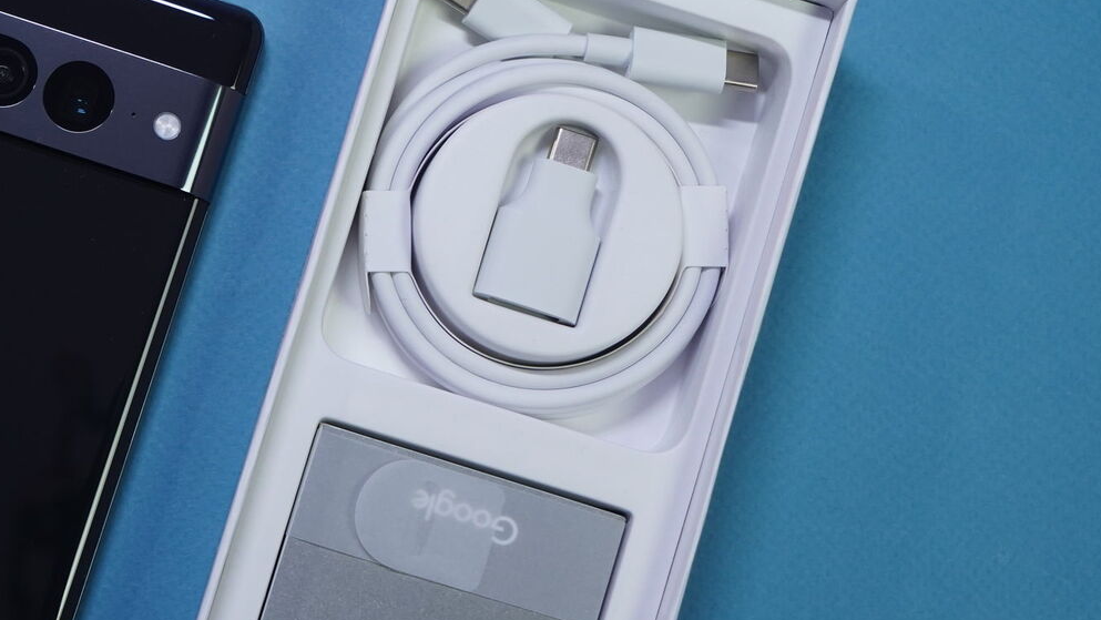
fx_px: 2424
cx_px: 257
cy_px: 387
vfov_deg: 14.6
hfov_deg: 25.3
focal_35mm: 83
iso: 1000
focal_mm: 41
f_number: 5.6
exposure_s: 1/160
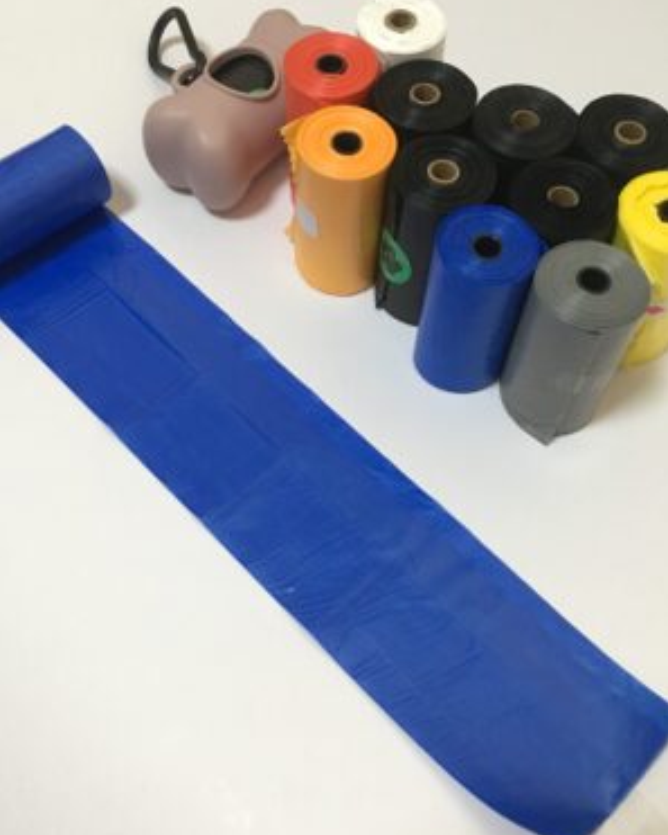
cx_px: 335
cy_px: 414
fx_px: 1013
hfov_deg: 36.5
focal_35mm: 41
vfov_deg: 44.8
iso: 160
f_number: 2.2
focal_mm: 4.15
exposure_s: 1/33
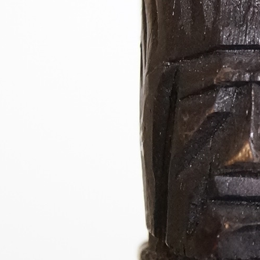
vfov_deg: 11.6
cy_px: 128
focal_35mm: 151
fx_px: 1283
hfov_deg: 11.5
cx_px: 256
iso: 1250
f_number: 4
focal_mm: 24
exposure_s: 1/60
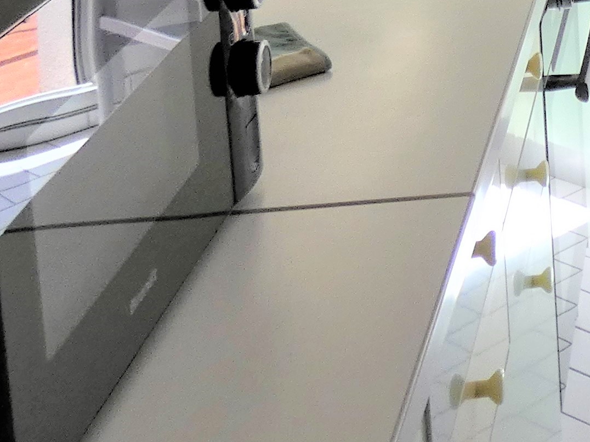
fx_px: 1551
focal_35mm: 91
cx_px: 1052
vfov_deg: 15.0
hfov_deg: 17.6
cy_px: -237
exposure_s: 1/500
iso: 80
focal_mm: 3.6
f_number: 2.8
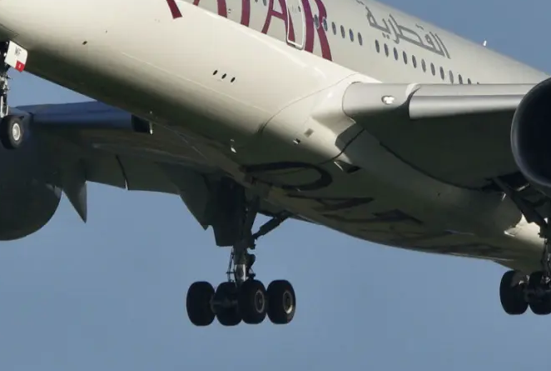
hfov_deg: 4.4
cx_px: 307
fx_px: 7119
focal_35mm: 464
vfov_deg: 3.0
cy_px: 118
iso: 200
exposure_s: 1/800
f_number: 8
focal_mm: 300
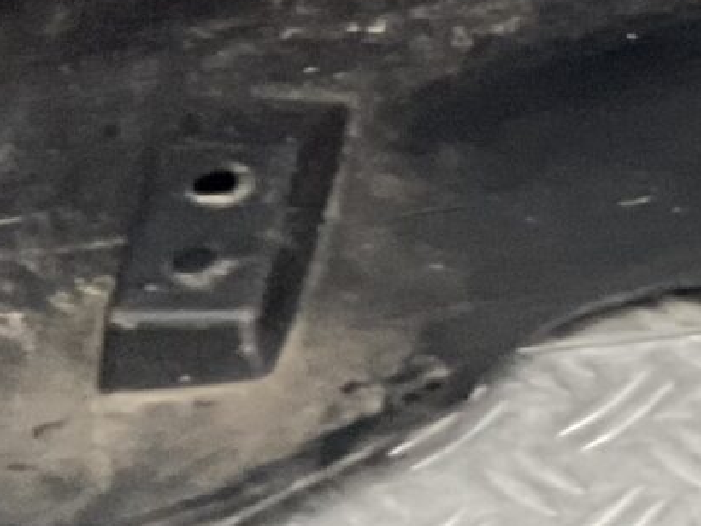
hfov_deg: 9.6
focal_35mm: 181
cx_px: 1715
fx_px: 3668
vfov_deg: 7.6
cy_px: -736
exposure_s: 1/100
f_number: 1.8
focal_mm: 3
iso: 64
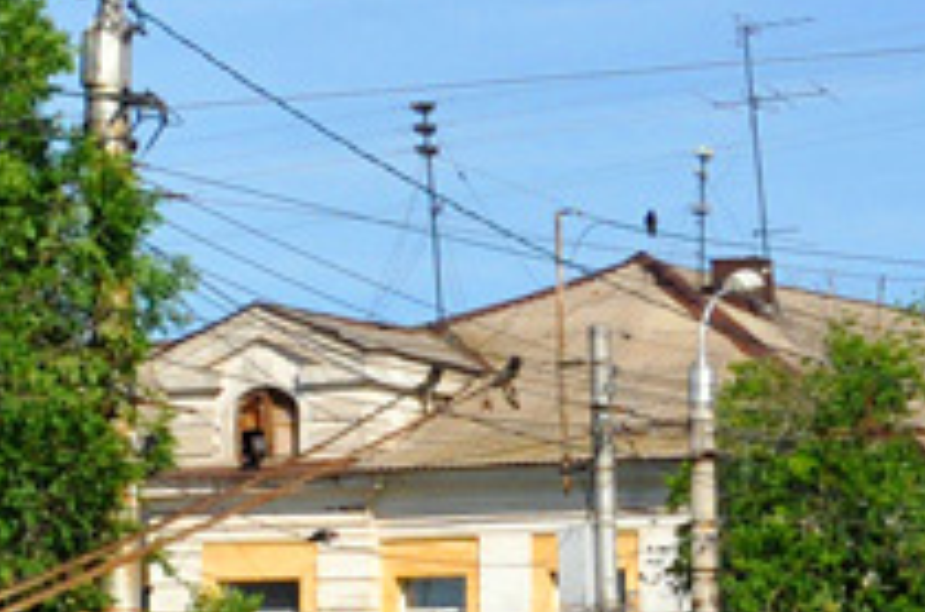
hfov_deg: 7.4
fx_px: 7024
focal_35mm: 274
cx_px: -427
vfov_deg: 5.0
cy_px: 174
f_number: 8
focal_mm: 32
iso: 200
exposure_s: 1/500
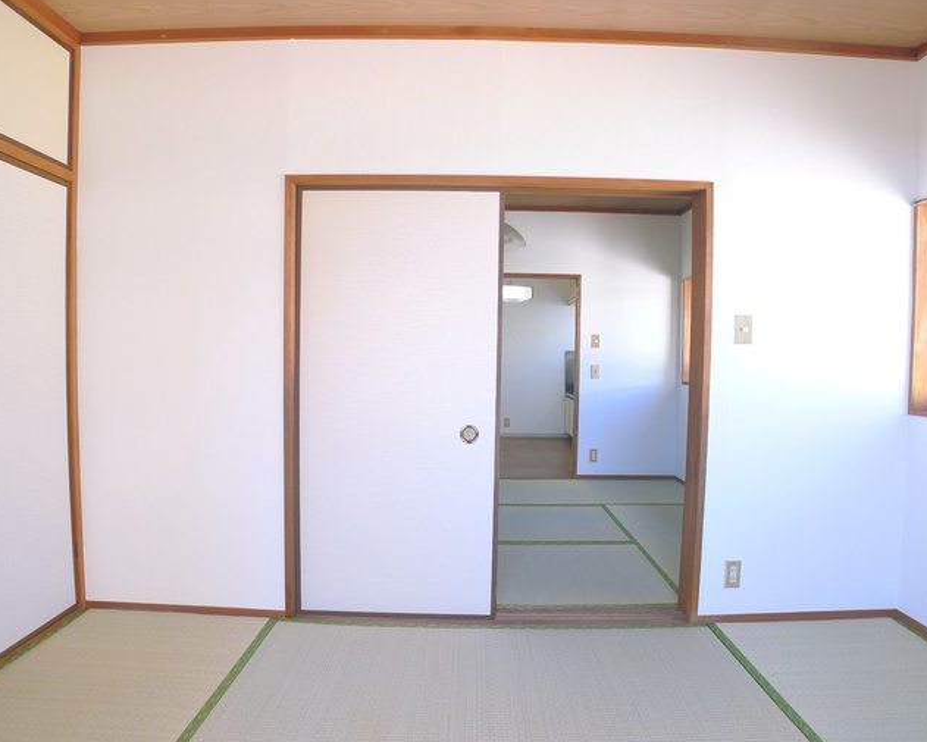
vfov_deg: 54.9
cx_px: 483
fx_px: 713
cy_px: 377
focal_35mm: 26
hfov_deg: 66.0
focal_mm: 5.1
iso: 125
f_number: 2
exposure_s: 1/60
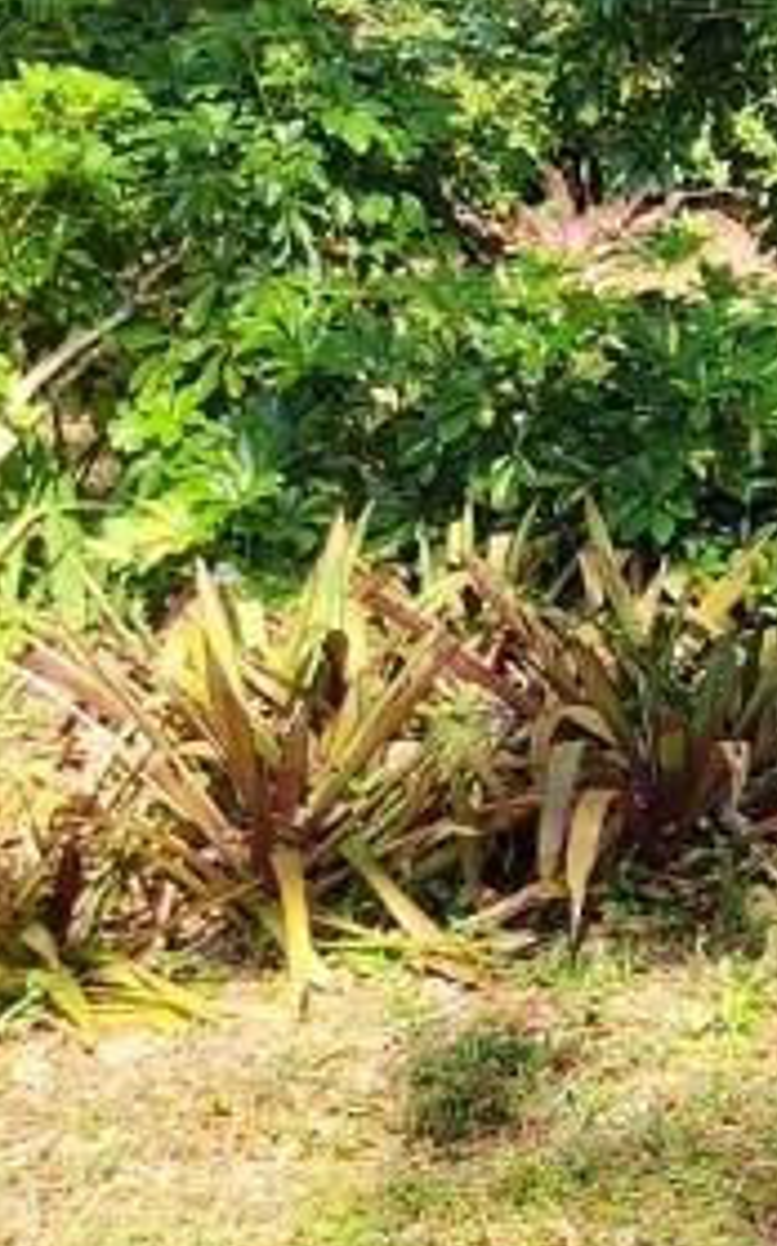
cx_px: 2027
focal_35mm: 126
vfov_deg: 16.0
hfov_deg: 9.1
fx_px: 4276
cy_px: -210
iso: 12
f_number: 1.8
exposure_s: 1/194
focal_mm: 6.4
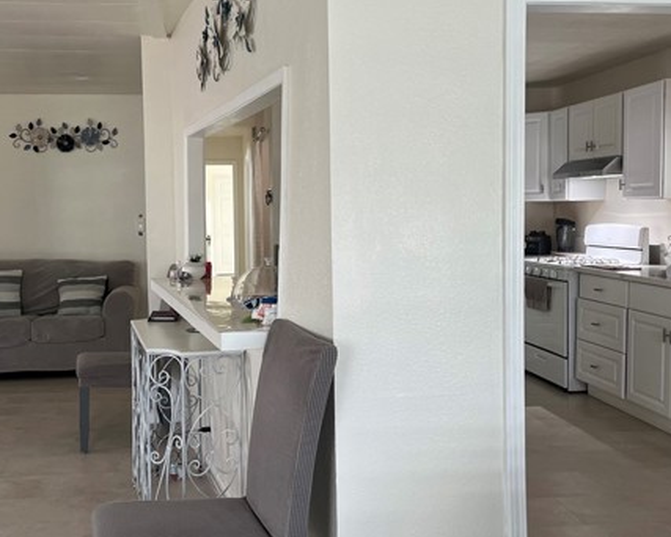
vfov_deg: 39.2
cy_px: 247
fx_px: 755
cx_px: 277
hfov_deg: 47.7
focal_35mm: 38
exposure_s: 1/120
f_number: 1.6
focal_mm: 5.1
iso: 125
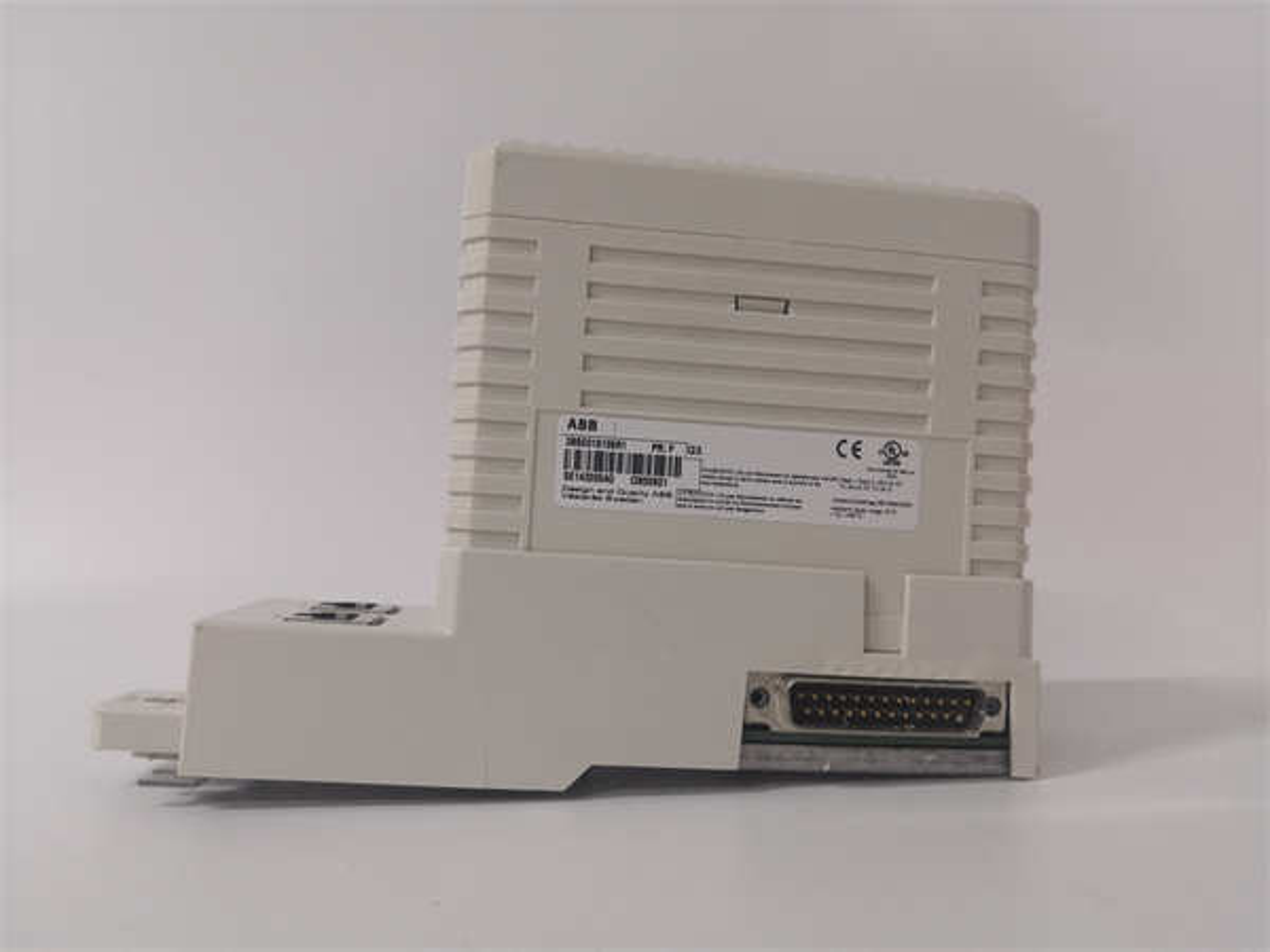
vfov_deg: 51.4
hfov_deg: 65.3
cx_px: 635
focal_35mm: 27
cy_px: 476
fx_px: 991
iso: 200
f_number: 1.8
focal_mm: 3.95
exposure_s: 1/50
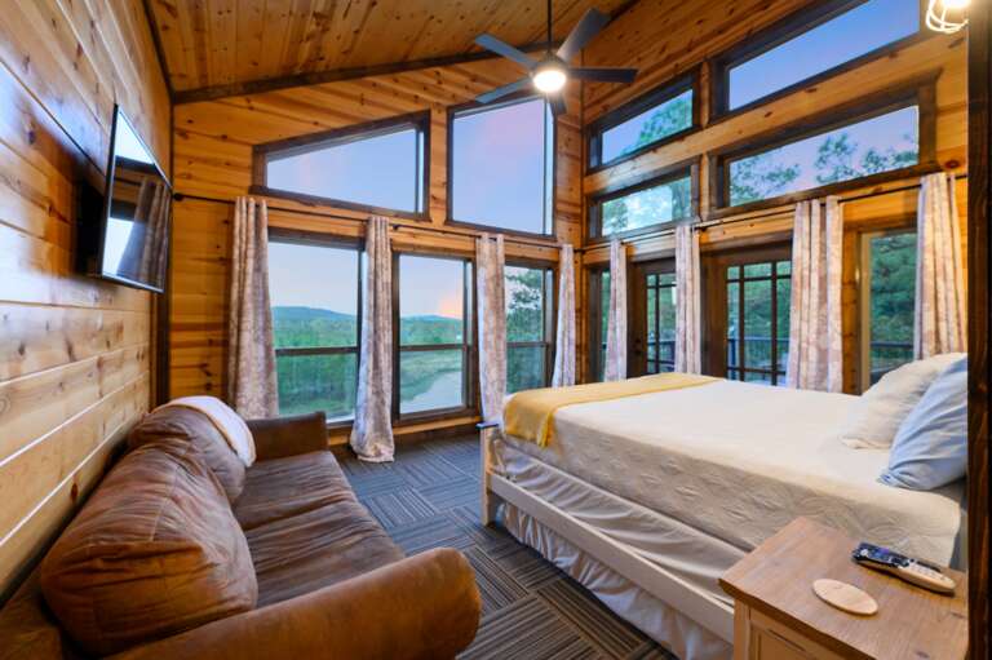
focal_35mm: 14
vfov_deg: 81.1
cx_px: 496
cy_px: 330
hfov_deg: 104.3
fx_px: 386
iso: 250
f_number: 9
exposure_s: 1/2
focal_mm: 14
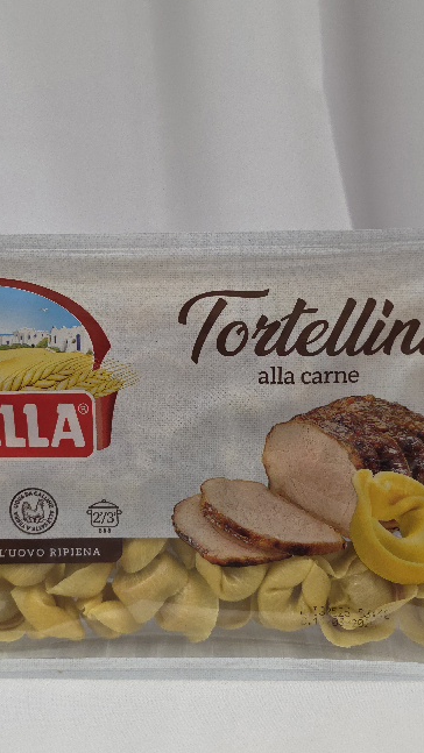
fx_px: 620
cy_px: 346
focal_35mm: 31
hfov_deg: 37.6
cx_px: 165
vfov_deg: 62.5
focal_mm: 6.3
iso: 320
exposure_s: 1/101
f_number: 1.7
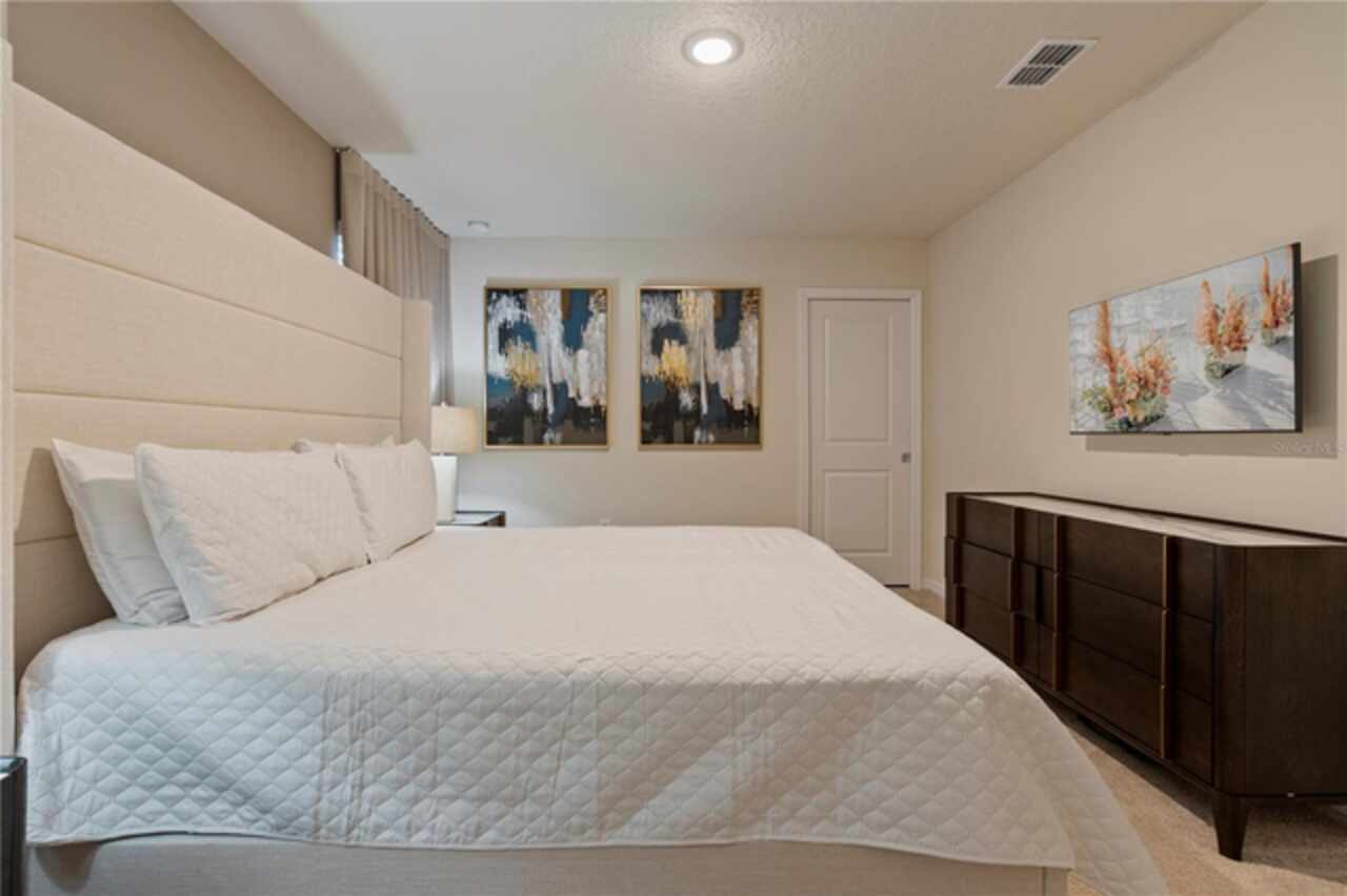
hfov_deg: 96.8
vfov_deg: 73.7
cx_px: 674
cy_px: 448
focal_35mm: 16
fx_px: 598
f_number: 8
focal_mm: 16
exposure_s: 1.3
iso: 500
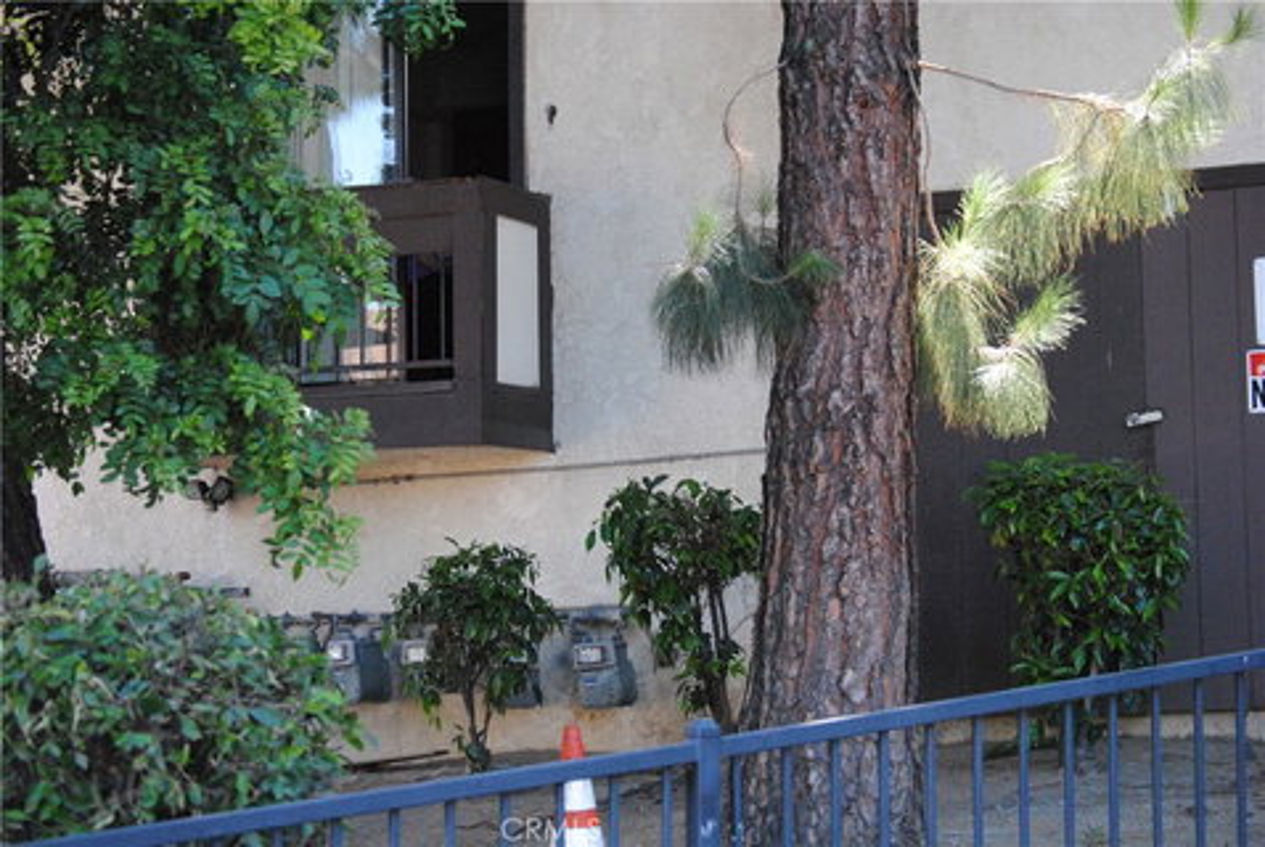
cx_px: 632
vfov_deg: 16.6
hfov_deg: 24.6
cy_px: 424
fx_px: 2902
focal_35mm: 82
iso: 1600
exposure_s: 1/800
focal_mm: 55
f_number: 4
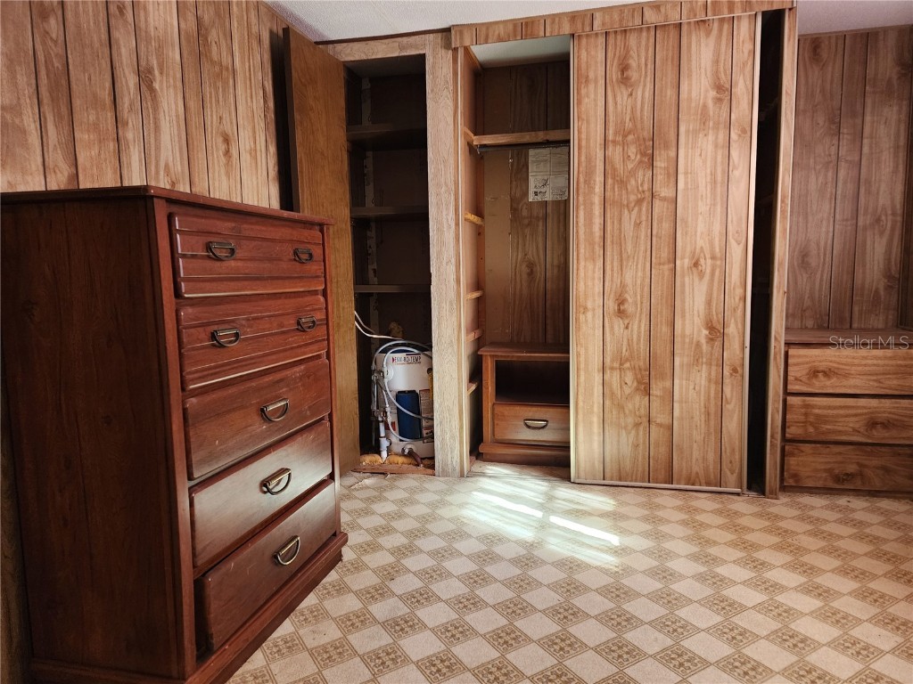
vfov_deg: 58.9
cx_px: 456
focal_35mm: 23
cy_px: 342
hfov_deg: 73.9
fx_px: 607
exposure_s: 1/120
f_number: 1.8
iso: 500
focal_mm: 6.4
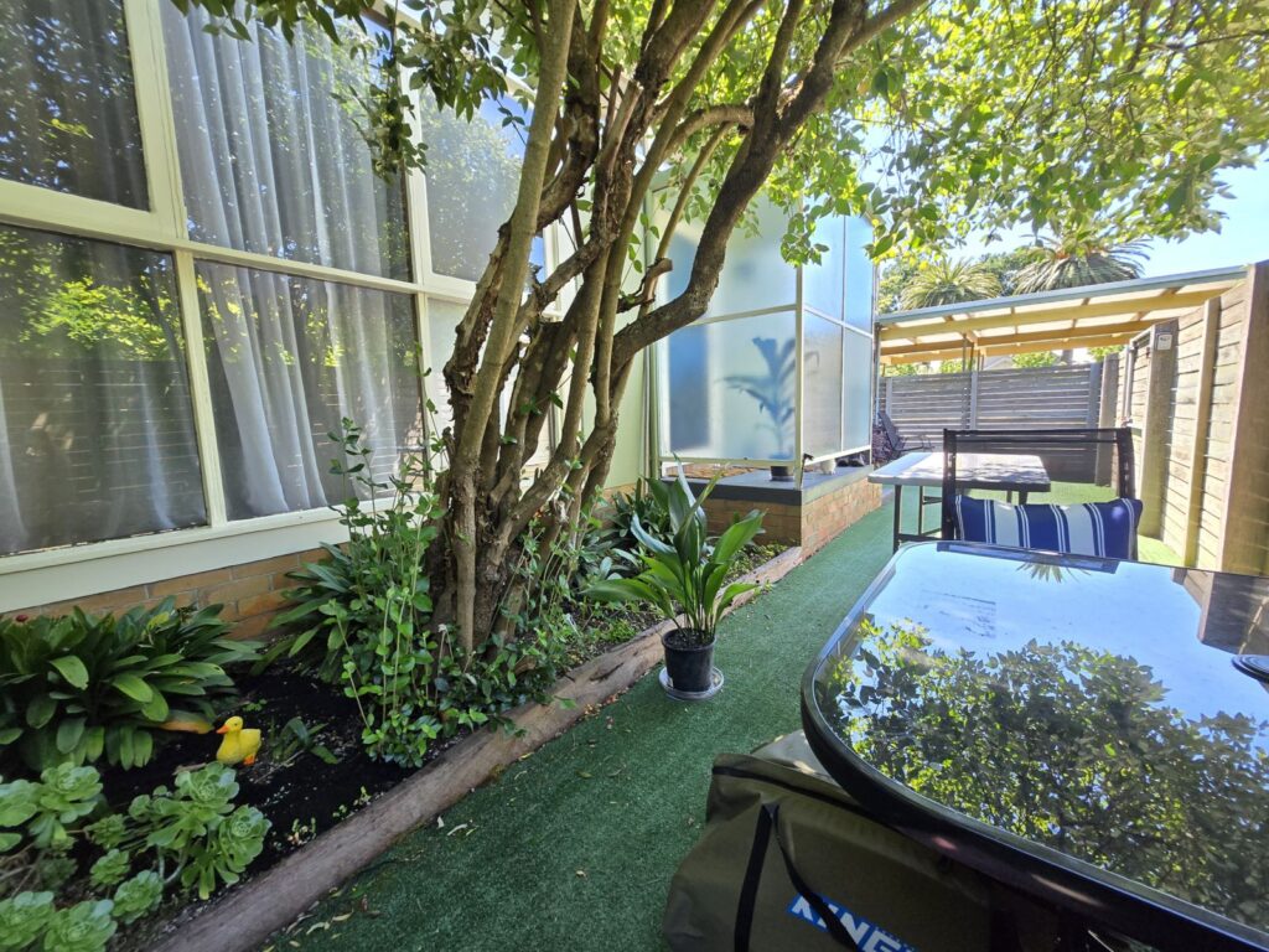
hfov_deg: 106.2
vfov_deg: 89.9
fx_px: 477
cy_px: 476
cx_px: 634
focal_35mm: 13
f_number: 2.2
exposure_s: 1/50
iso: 32
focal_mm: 1.7
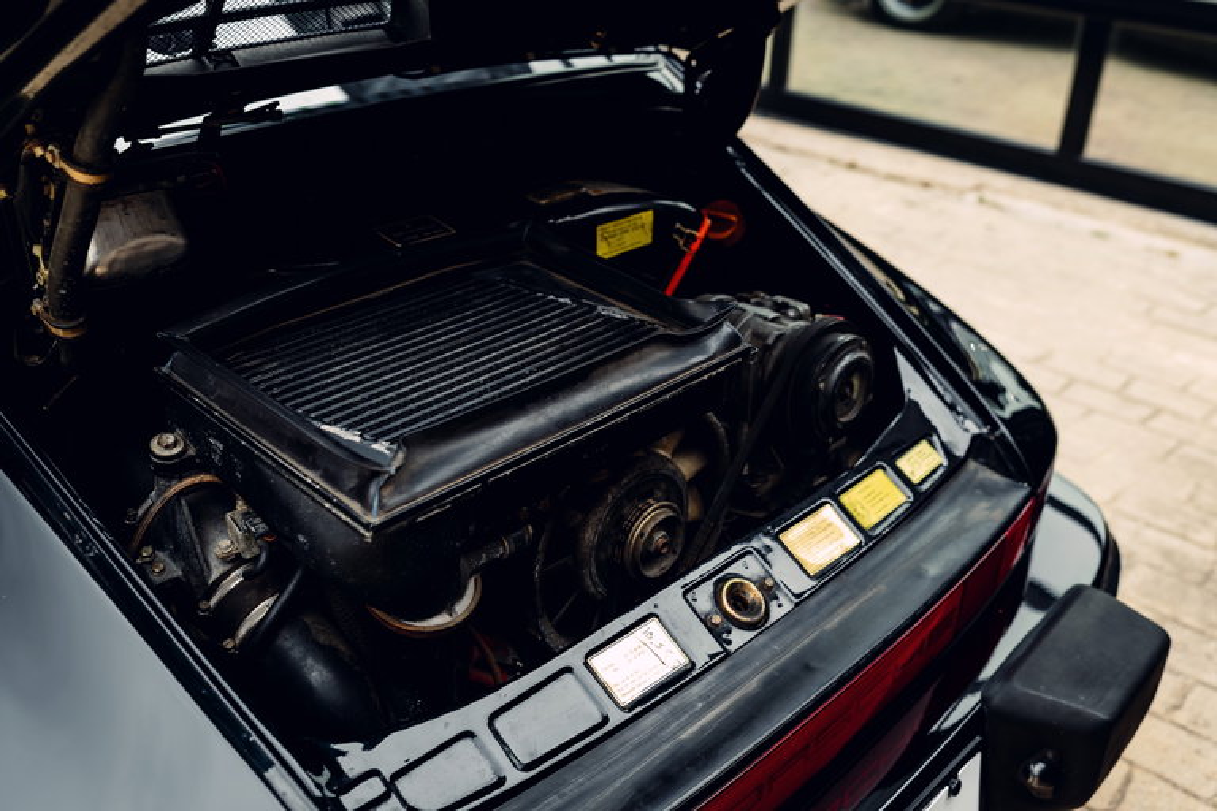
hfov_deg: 54.4
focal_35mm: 35
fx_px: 1183
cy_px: 406
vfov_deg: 37.9
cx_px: 608
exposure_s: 1/60
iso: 400
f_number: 3.2
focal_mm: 35
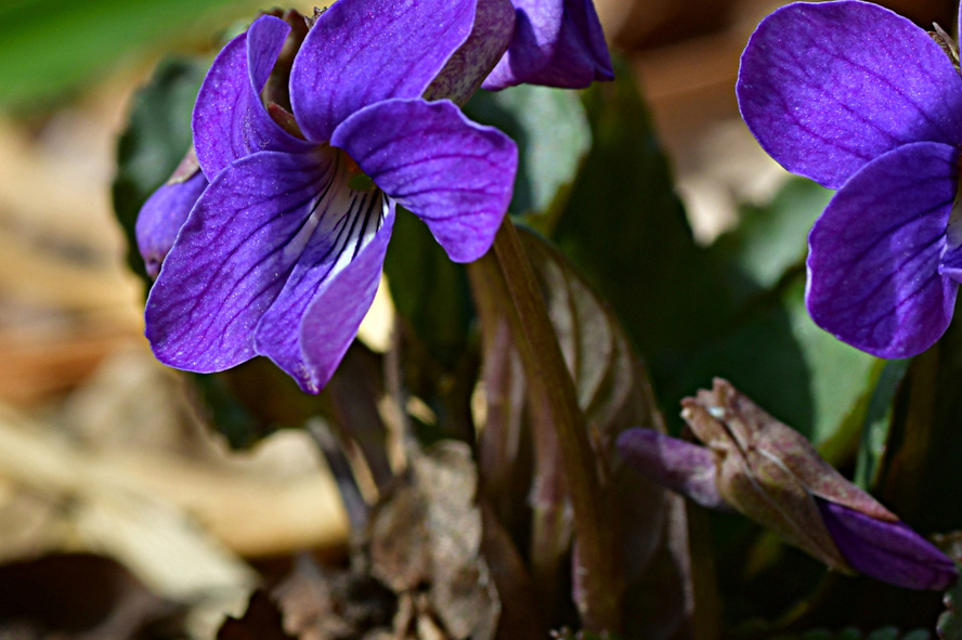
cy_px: 147
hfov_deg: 7.3
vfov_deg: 4.8
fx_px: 7558
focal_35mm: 283
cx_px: 663
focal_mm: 105
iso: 100
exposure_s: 1/80
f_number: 14
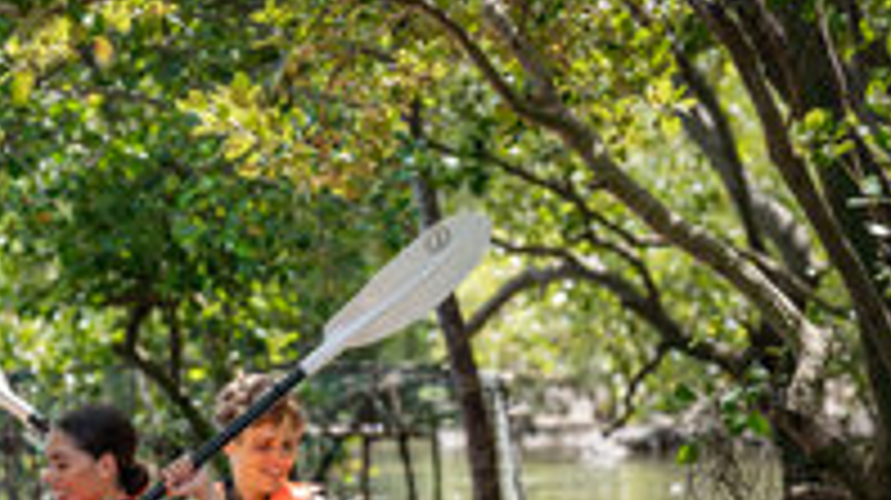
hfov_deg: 7.6
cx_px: 166
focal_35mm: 282
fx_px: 6657
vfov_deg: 4.3
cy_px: 435
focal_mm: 133
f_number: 4
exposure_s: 1/320
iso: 100
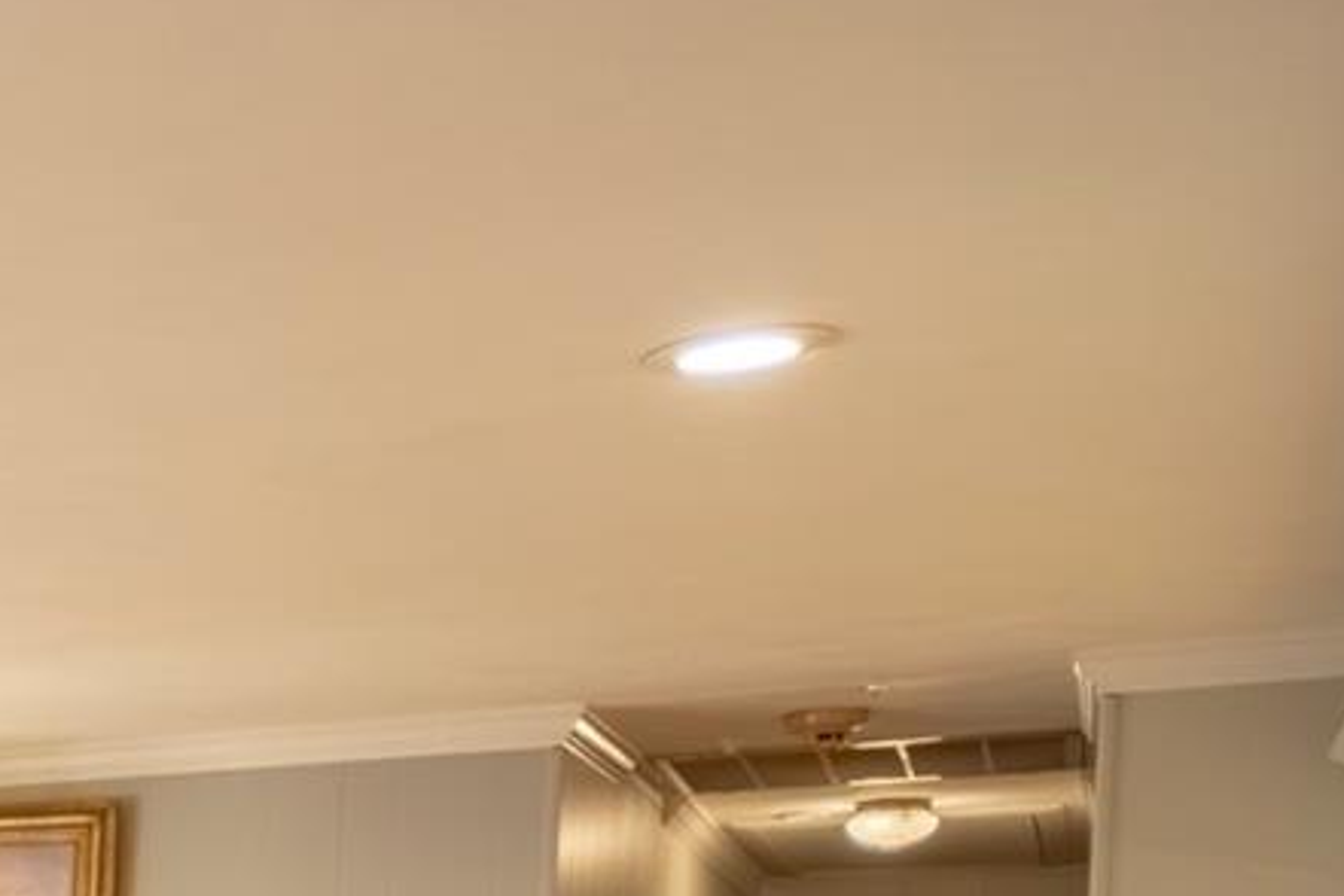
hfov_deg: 21.3
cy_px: 1327
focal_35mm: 65
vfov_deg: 18.6
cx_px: -1033
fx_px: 2426
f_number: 2.8
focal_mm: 14
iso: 2000
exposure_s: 1/2000
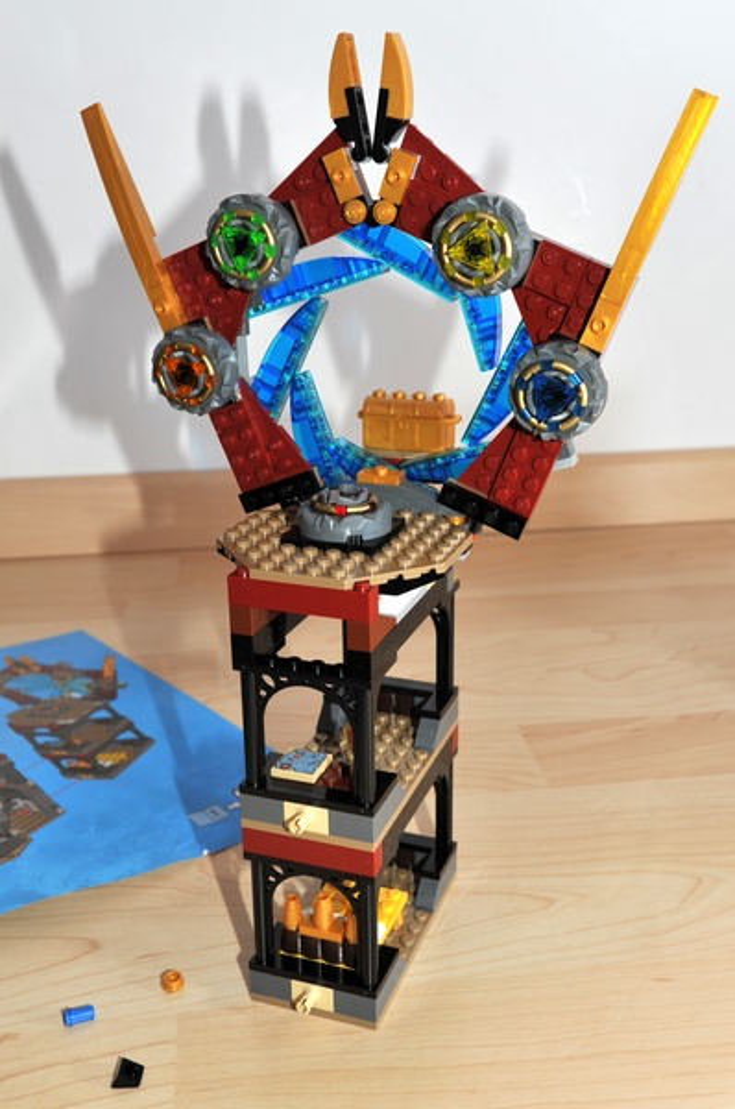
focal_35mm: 30
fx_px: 922
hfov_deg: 43.5
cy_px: 554
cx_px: 368
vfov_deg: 62.0
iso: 200
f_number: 11
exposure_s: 1/60
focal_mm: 30
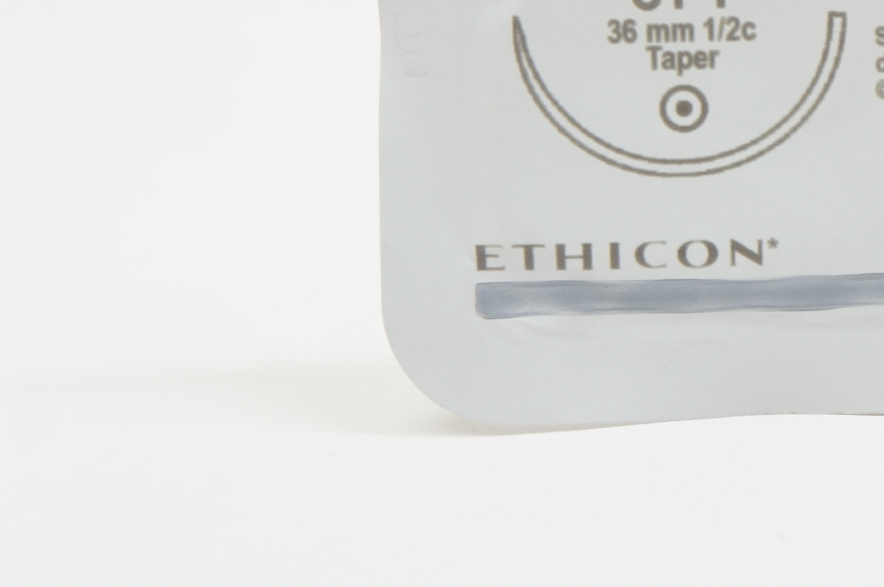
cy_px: 37
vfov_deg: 8.7
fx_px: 3827
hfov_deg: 12.7
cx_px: 1200
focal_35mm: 156
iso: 400
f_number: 6.3
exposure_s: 1/50
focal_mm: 38
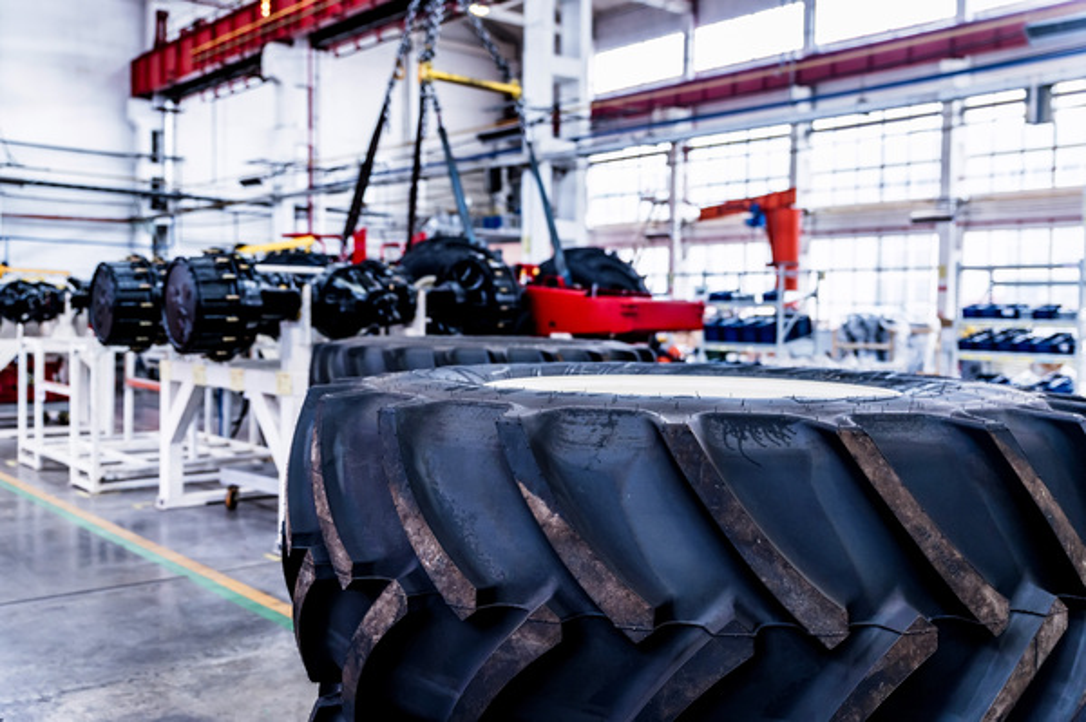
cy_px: 361
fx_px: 1085
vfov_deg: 36.8
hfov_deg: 53.2
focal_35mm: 36
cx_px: 543
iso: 800
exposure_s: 1/500
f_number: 2.8
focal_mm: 36
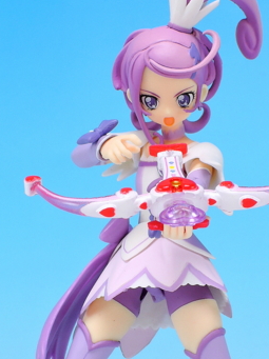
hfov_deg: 8.0
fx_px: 1920
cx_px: 175
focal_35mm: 185
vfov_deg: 10.7
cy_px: 247
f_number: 7.3
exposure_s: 1/1.6
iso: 80
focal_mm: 22.4
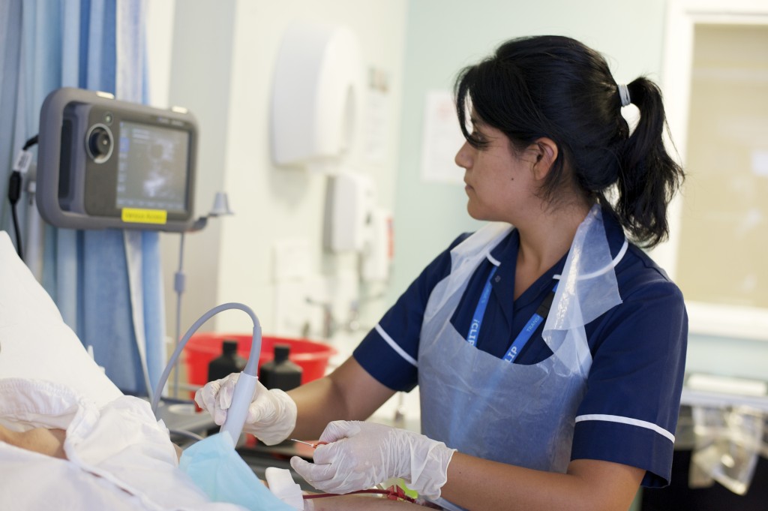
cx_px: 384
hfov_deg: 39.6
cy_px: 256
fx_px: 1066
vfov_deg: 26.9
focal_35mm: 50
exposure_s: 1/60
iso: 1000
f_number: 3.3
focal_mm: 50
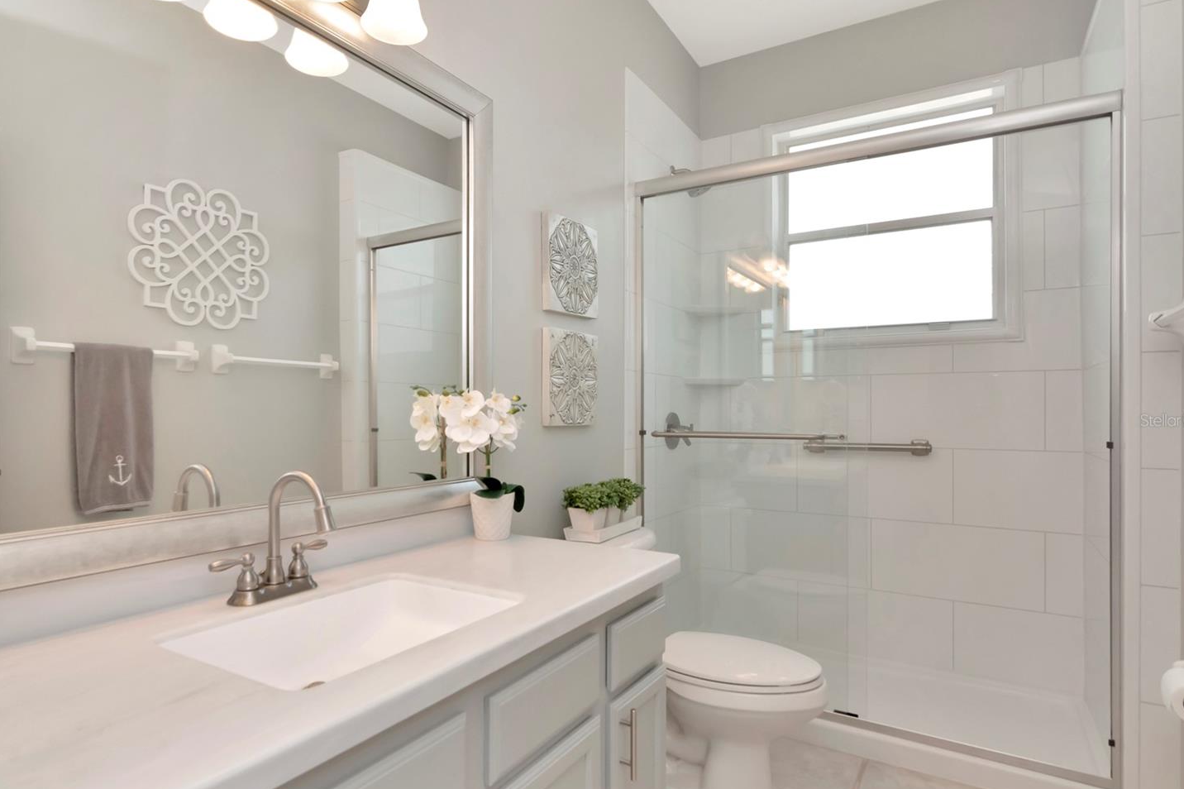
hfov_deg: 86.0
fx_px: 634
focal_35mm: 19
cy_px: 420
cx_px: 552
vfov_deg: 63.7
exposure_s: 1/250
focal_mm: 11.5
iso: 640
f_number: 7.1
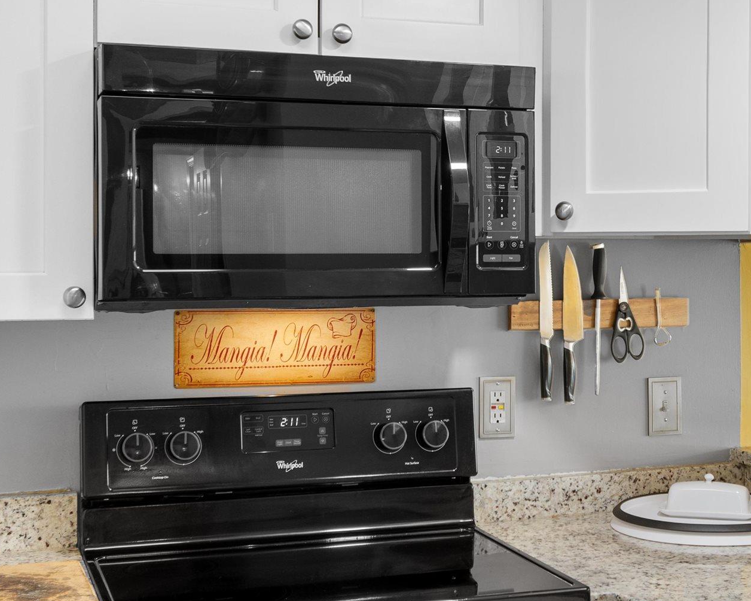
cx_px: 499
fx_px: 1378
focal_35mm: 62
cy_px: 252
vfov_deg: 24.6
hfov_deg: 30.3
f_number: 5.6
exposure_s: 1/3
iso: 100
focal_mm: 18
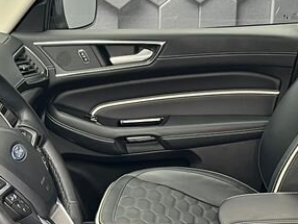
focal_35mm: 93
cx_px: 114
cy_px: 247
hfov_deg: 21.0
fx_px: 801
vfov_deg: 15.5
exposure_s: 1/50
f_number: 1.6
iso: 100
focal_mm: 5.1
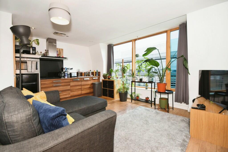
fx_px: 95
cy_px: 76
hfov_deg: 100.4
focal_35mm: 15
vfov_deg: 77.3
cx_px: 114
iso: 400
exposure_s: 1/60
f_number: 8
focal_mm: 10
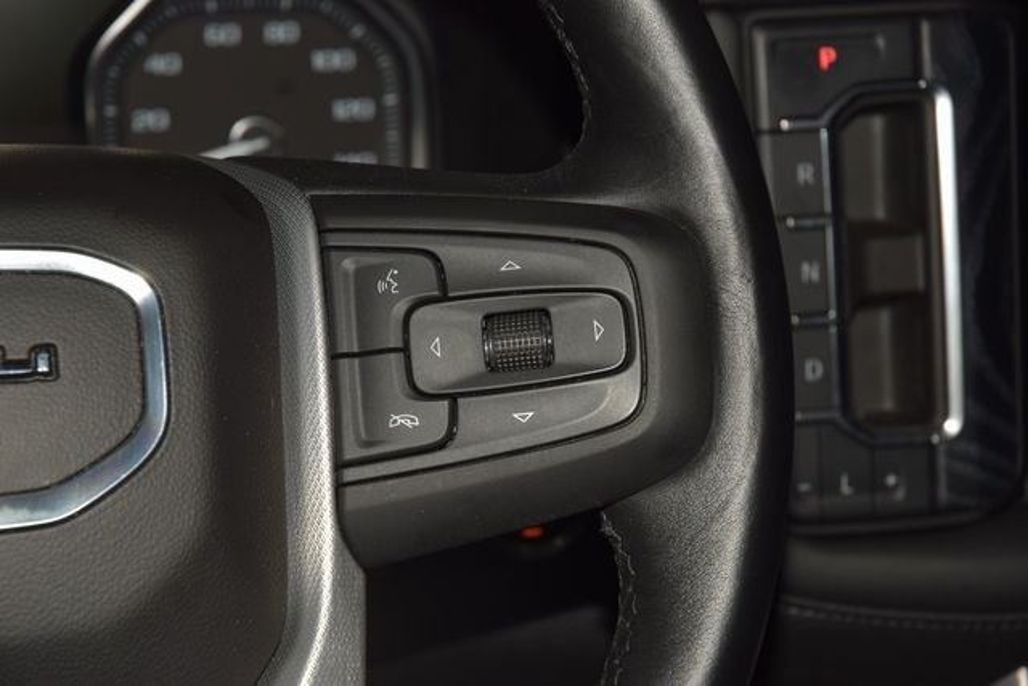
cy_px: 343
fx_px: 2999
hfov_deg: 19.5
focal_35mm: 105
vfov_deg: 13.0
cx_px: 514
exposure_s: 1/125
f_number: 8
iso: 100
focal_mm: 70
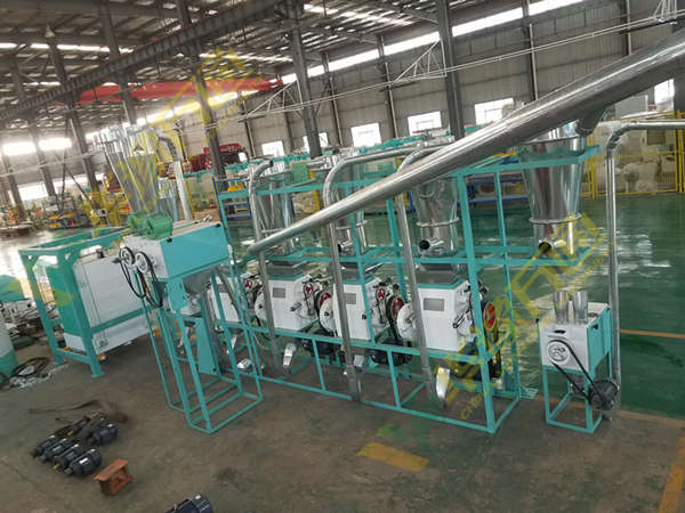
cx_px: 342
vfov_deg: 53.1
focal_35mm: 26
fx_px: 515
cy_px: 256
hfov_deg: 67.3
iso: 160
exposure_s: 1/60
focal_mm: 4.2
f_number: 1.7
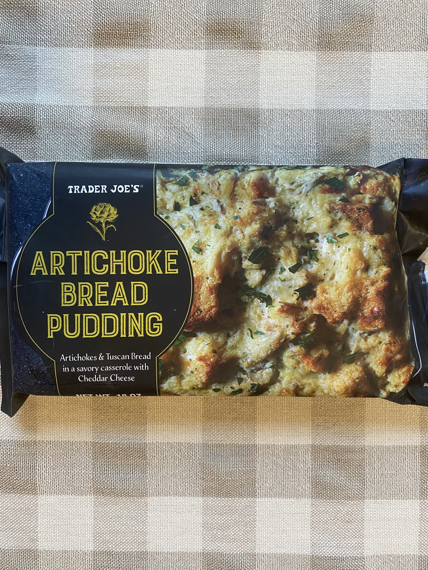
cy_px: 285
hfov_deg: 53.1
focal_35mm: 26
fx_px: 429
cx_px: 214
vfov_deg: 67.3
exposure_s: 1/50
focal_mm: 4.25
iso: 160
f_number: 1.8
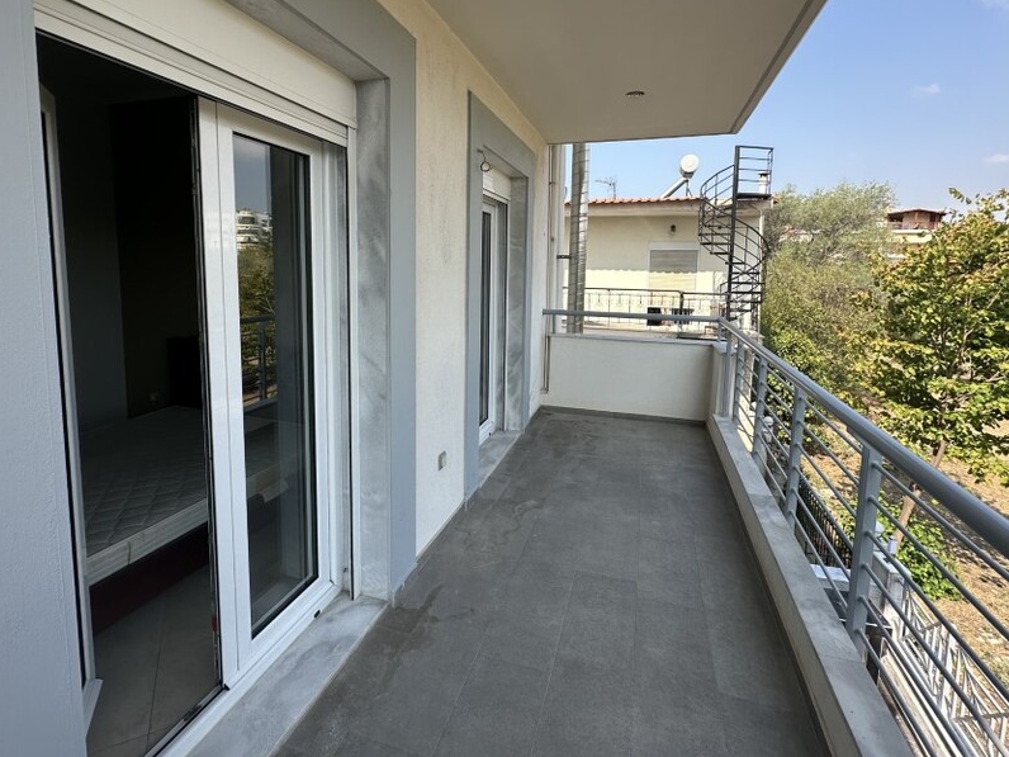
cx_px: 470
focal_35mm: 18
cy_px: 318
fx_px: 525
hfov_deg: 87.6
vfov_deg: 71.1
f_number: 2.2
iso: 40
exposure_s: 1/1006
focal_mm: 2.22
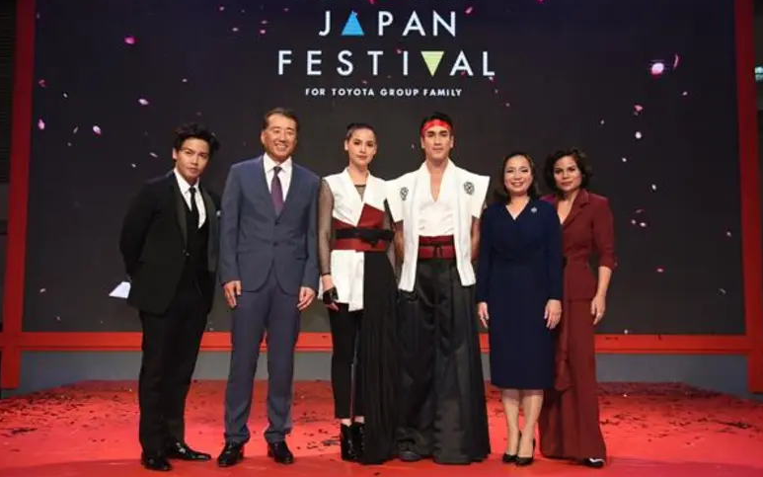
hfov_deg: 52.8
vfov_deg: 34.4
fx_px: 769
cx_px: 383
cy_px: 245
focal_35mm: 37
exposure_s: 1/640
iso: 1600
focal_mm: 36
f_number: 3.5
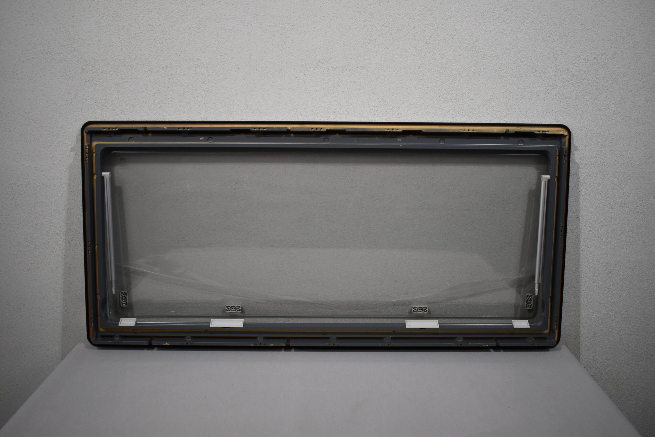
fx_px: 600
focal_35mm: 33
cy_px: 218
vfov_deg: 40.0
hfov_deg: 57.2
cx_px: 328
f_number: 3.8
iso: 400
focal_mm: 22
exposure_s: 1/250
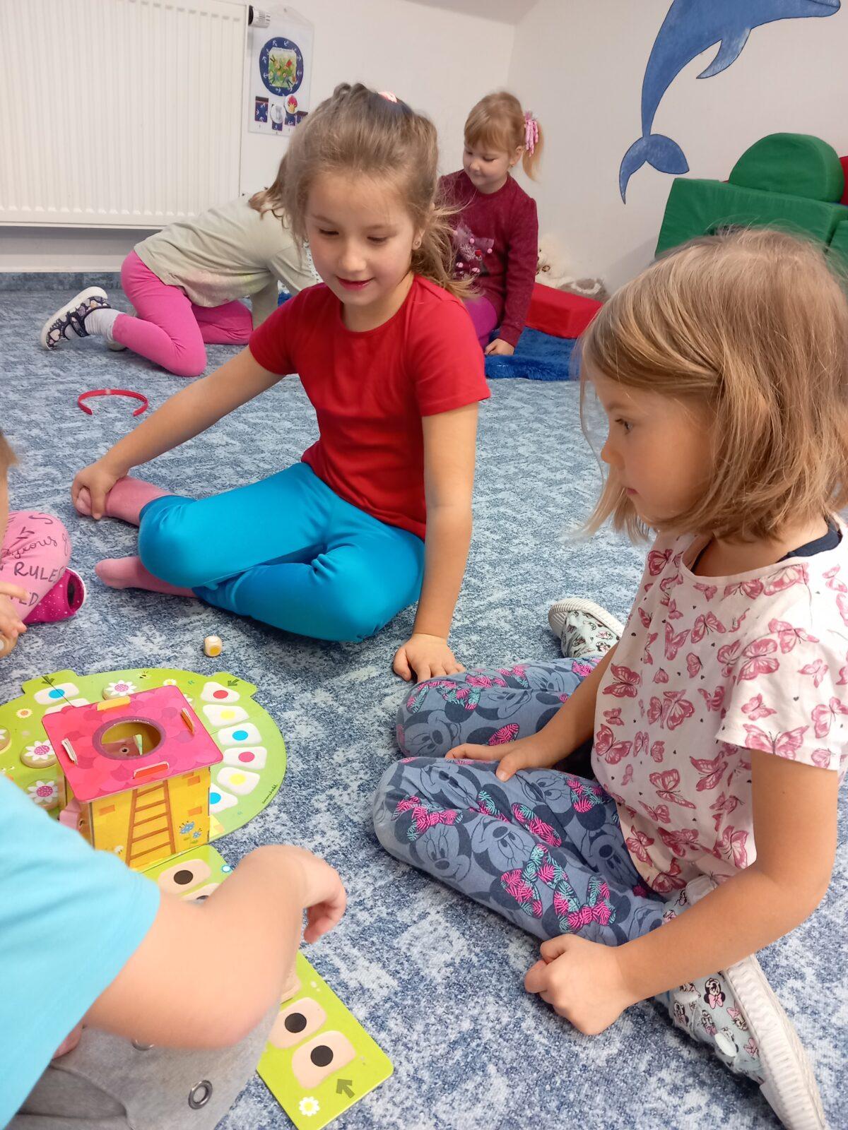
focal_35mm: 27
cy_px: 565
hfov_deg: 51.4
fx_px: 882
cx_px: 424
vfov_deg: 65.3
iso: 200
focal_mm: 4
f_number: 1.8
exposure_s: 1/50
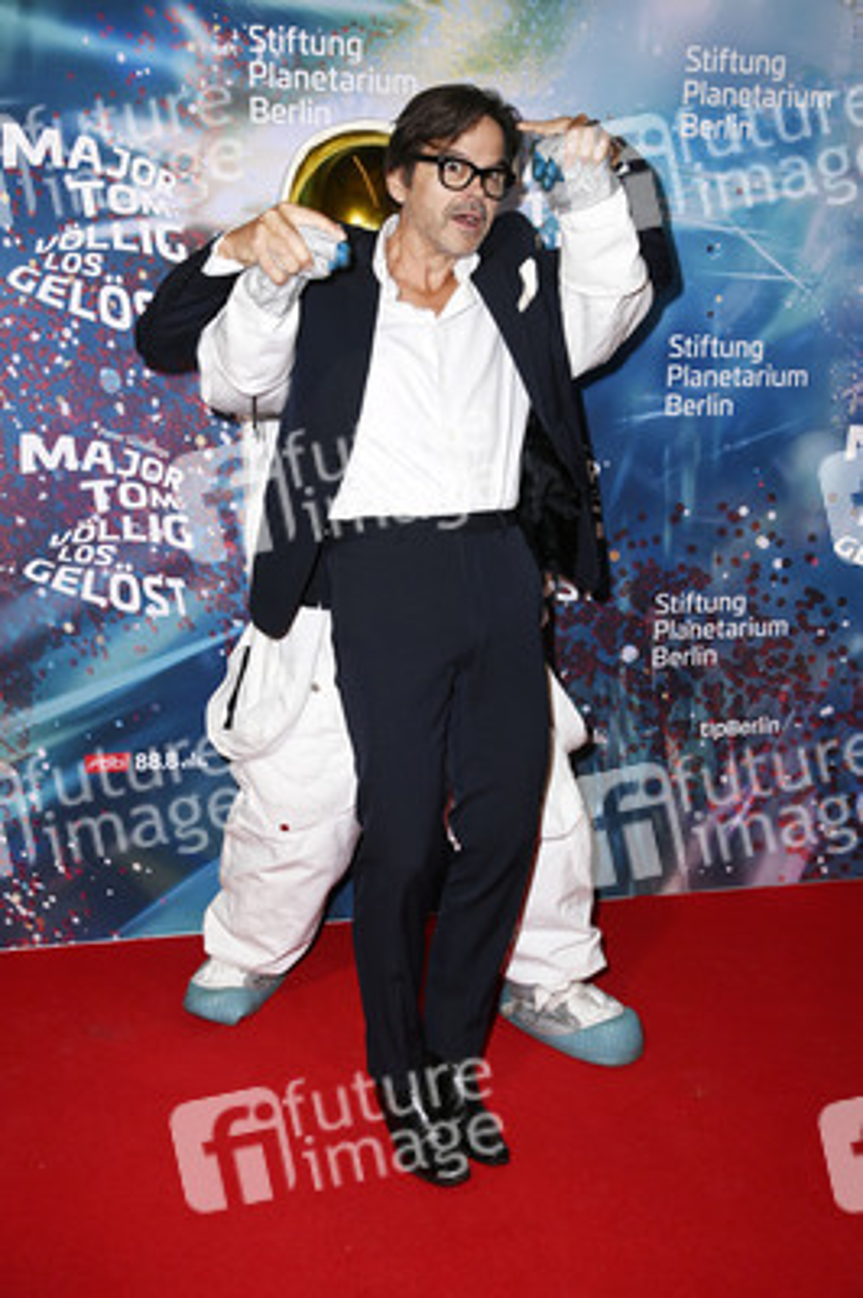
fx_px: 1297
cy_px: 649
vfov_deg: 53.2
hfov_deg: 36.8
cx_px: 432
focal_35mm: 36
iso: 500
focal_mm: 36
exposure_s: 1/160
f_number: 5.6
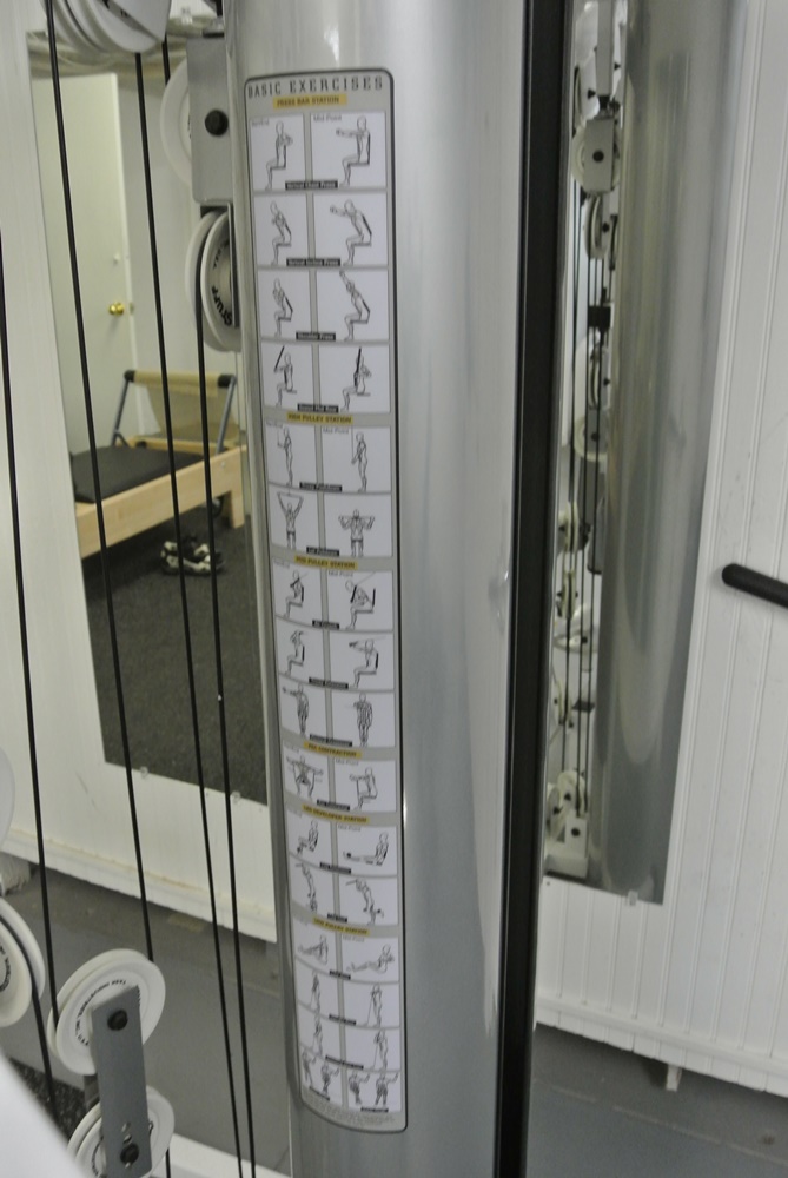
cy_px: 589
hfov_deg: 41.2
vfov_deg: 58.7
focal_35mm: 32
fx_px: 1048
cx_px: 394
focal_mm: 12.2
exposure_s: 1/30
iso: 1000
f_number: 3.8
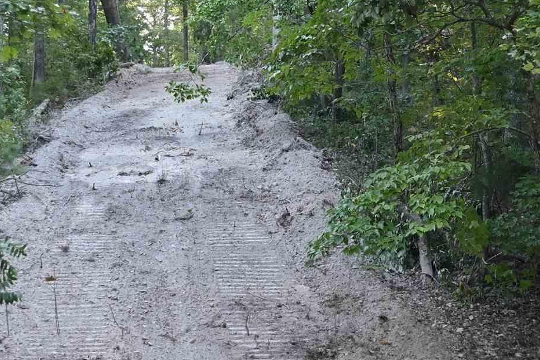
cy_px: 100
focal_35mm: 99
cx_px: 332
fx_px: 1481
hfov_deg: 20.6
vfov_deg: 13.8
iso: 400
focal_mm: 29.5
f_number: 4
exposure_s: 1/160
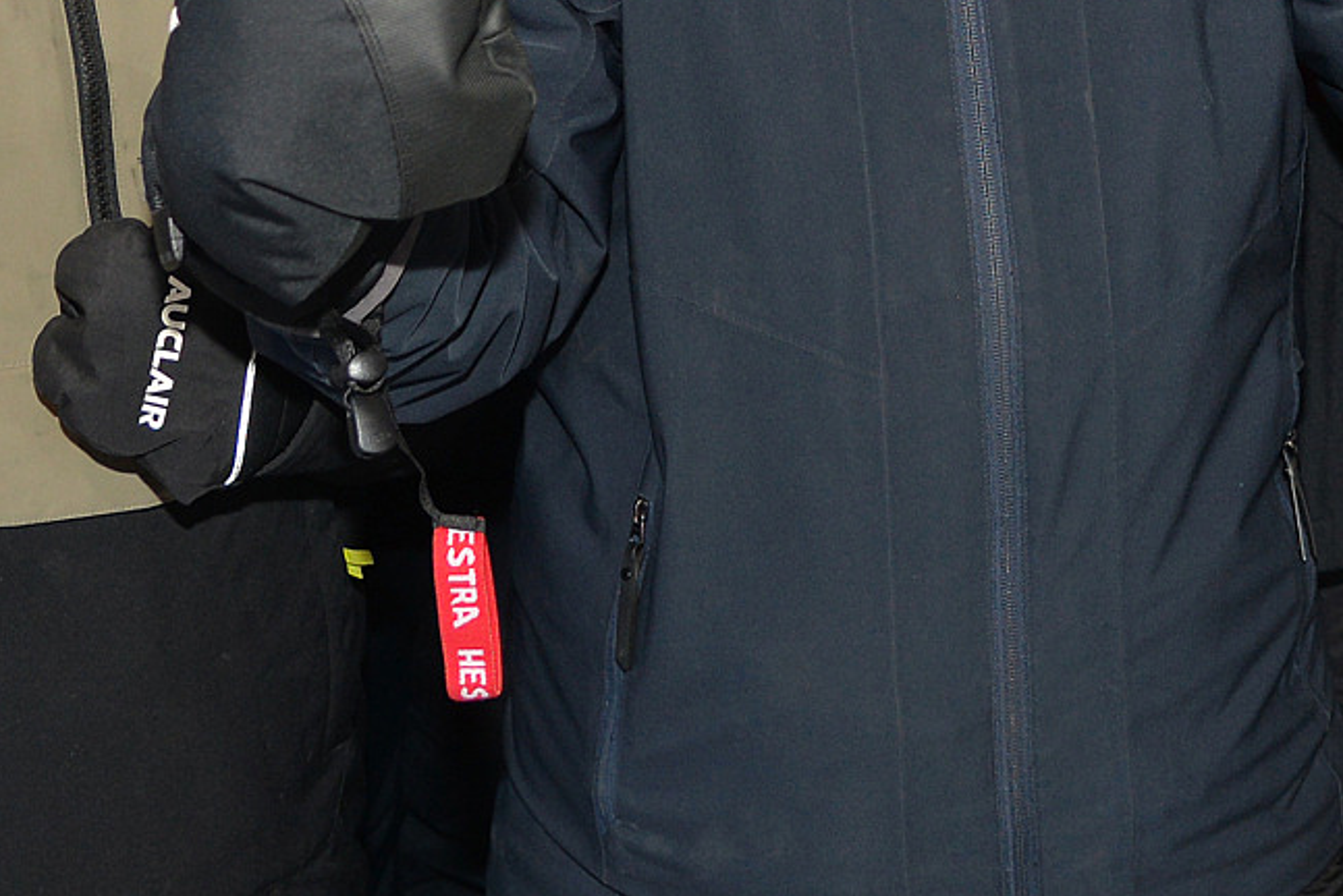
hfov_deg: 21.4
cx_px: 845
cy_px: -598
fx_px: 3545
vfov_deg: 13.3
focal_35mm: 95
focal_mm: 24
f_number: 4
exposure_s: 1/125
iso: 400
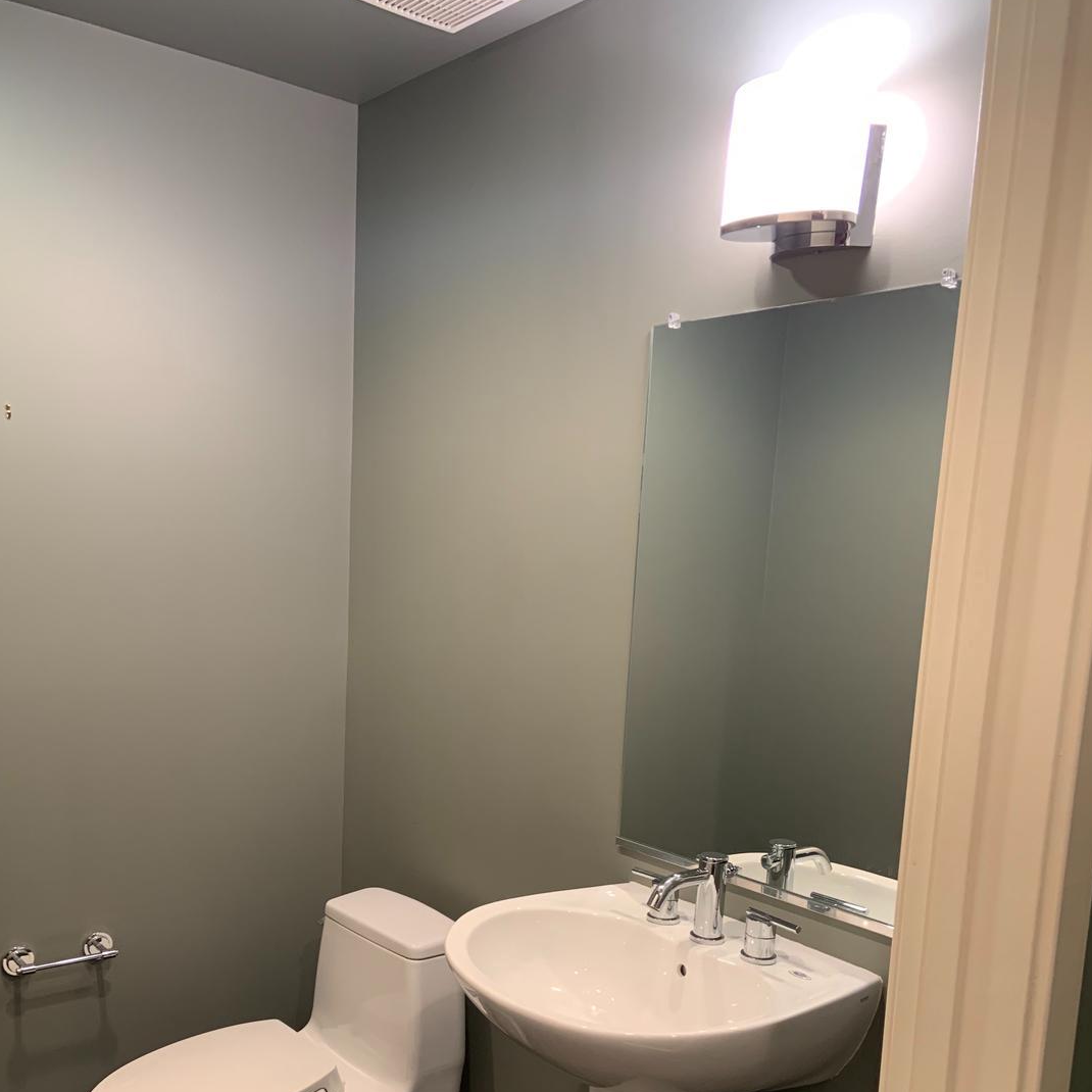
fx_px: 1178
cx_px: 517
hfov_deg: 49.7
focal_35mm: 33
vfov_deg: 48.8
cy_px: 738
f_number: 1.8
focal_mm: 4.25
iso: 250
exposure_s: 1/60
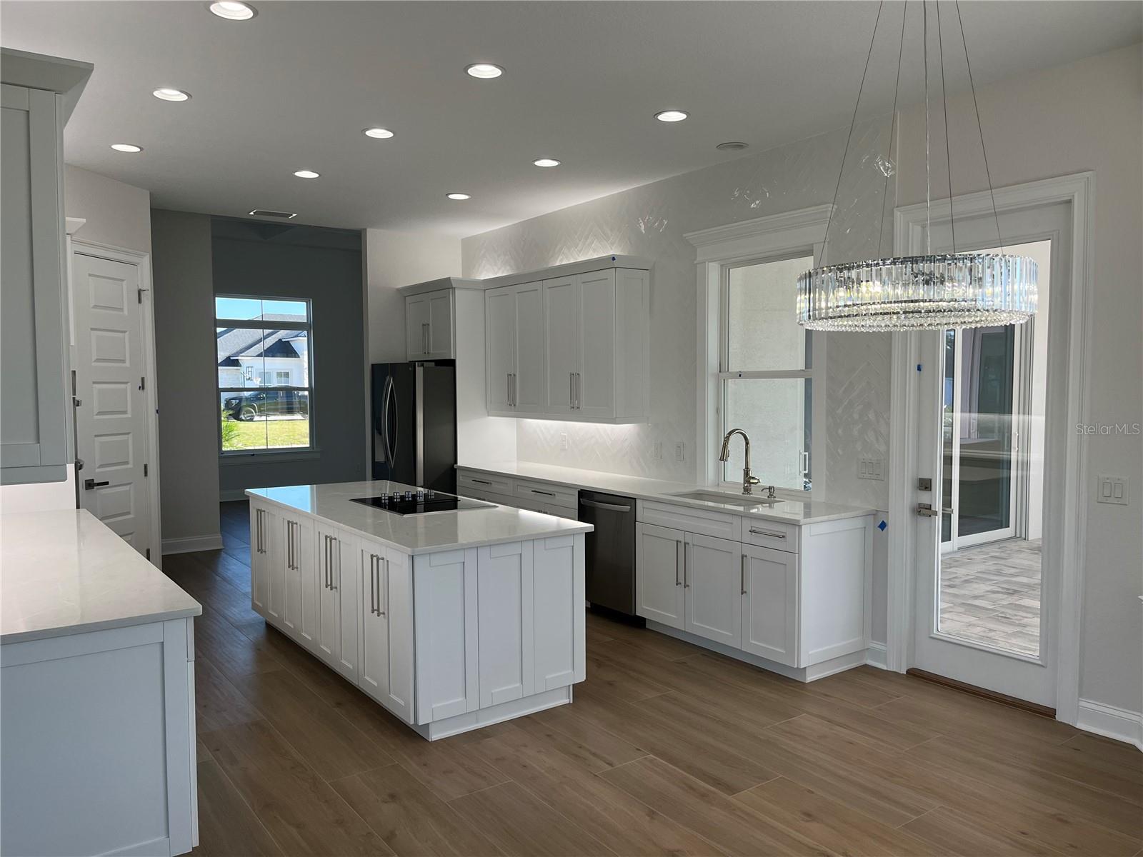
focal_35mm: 26
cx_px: 572
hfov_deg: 67.3
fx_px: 859
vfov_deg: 53.1
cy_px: 428
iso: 50
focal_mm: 5.1
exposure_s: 1/329
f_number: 1.6
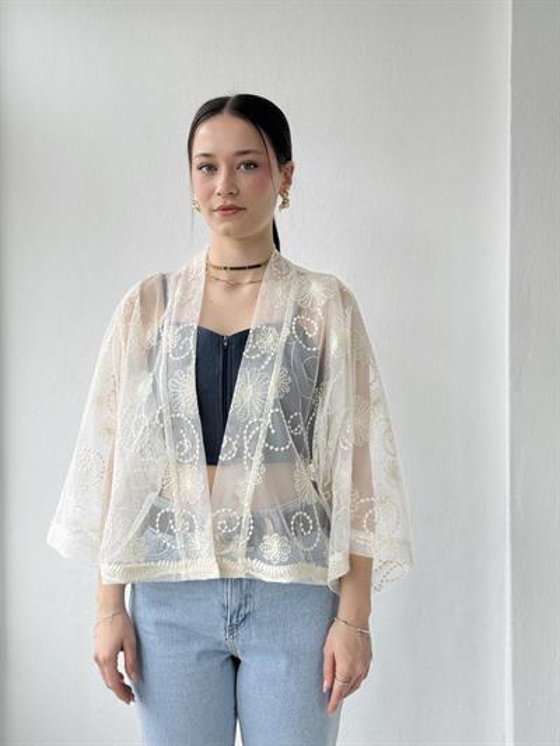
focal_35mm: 48
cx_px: 280
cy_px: 373
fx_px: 1035
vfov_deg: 39.6
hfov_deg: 30.3
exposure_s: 1/253
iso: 64
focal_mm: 6.76
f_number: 1.78
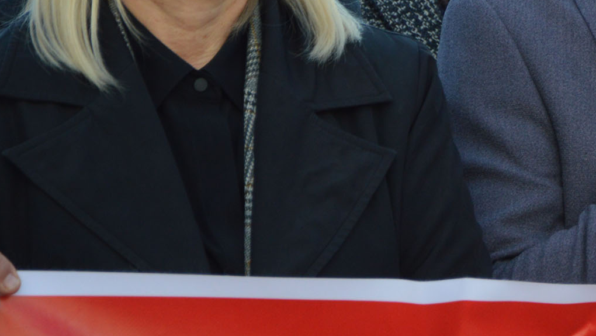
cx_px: 815
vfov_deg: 2.6
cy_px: -97
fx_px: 7246
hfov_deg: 4.7
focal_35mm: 458
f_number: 5.6
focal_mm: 105
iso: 360
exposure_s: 1/500
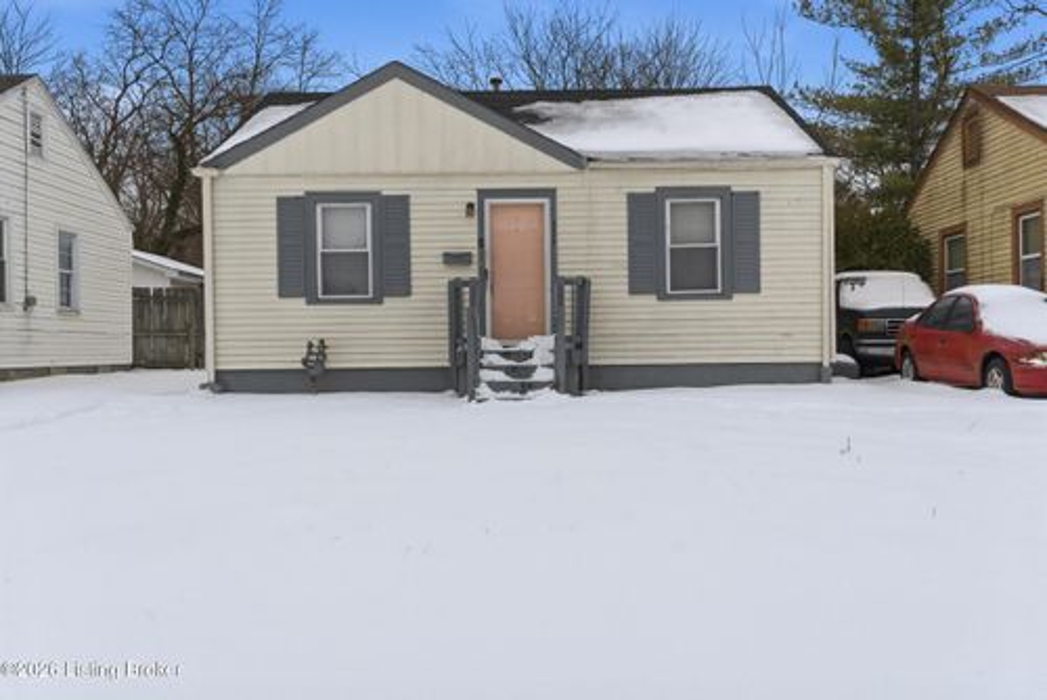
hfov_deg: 54.4
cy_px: 350
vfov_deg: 37.9
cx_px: 524
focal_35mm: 35
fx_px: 1018
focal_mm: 35
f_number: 11
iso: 400
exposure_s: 1/8000
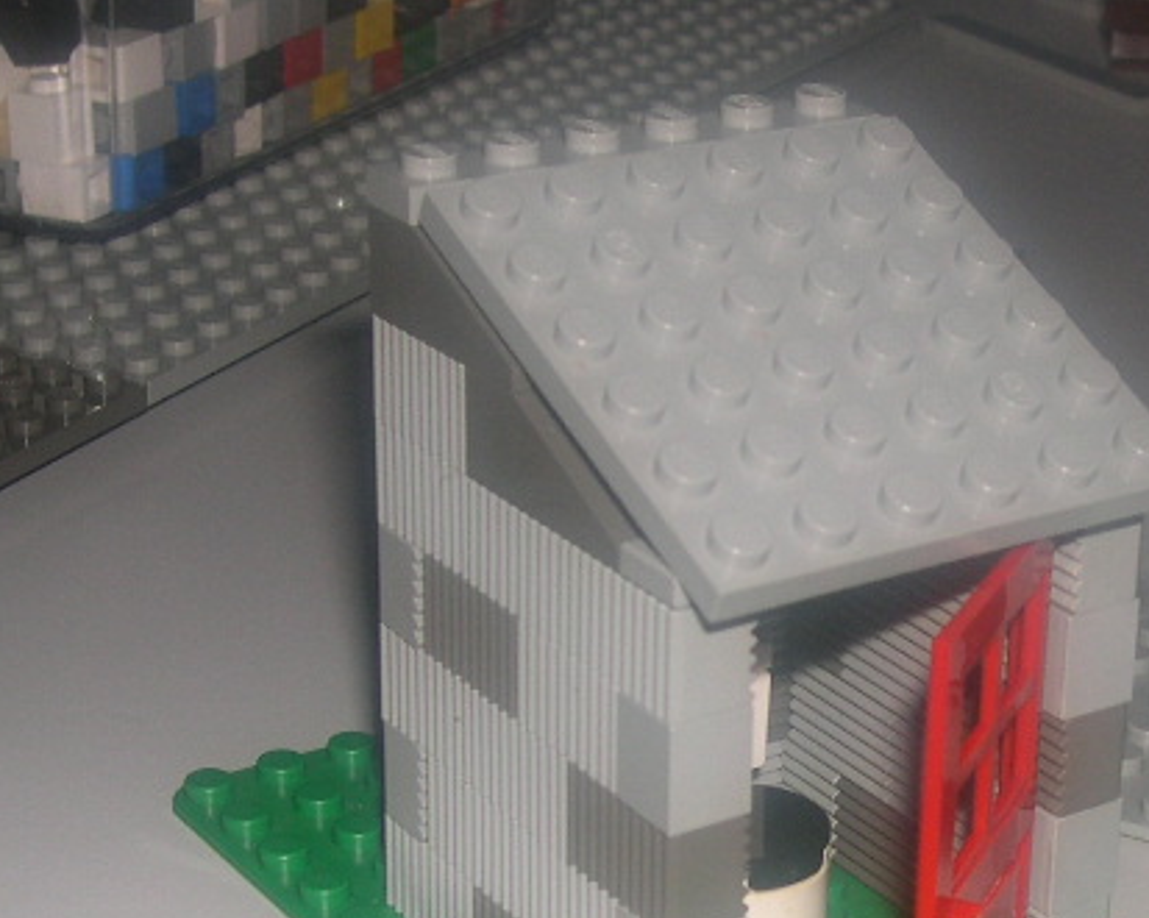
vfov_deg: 16.6
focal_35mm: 92
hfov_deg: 20.6
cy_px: 754
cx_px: 910
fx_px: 3127
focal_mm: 8
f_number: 7.6
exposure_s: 1/60
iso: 100
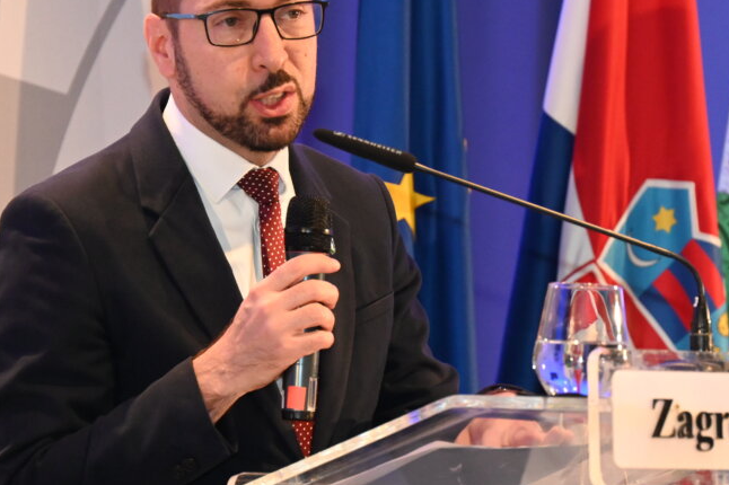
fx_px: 6092
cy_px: 233
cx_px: 466
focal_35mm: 301
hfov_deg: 6.8
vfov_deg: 4.6
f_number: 6.3
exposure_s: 1/200
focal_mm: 190
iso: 7200
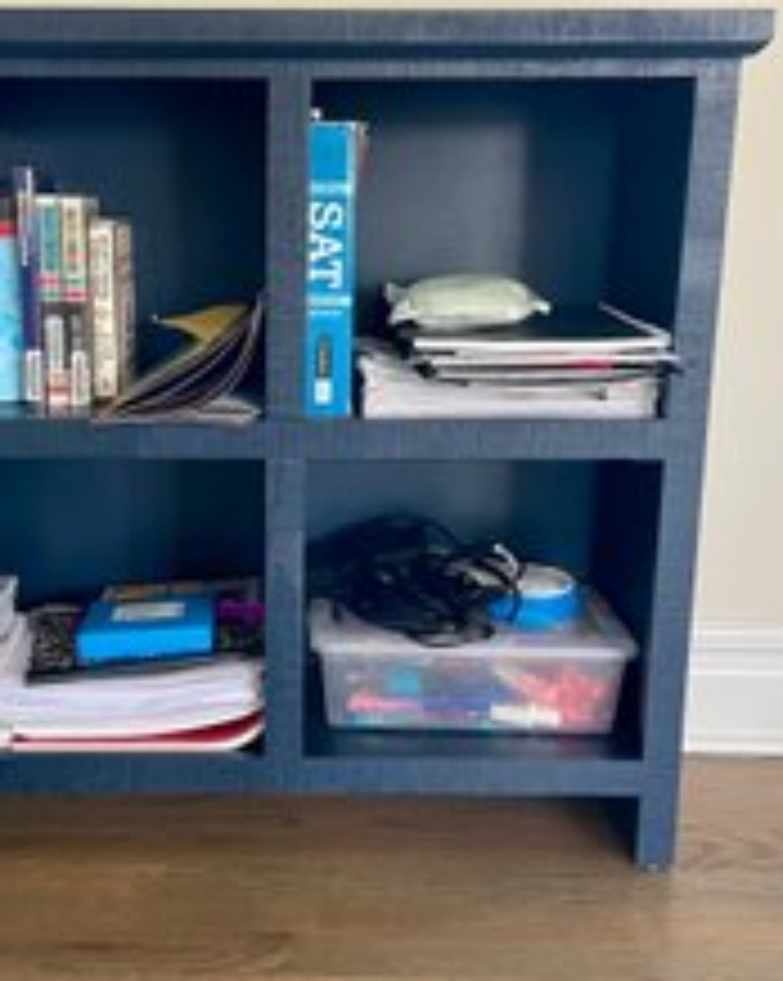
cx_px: 254
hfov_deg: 36.9
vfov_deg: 45.8
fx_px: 1160
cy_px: 461
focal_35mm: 40
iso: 250
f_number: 1.6
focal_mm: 4.2
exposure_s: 1/60
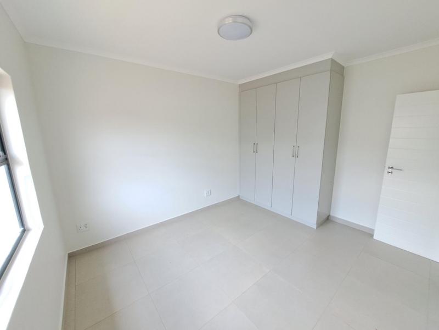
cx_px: 220
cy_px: 165
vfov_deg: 89.9
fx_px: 165
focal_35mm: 13
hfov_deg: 106.2
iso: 50
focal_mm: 1.74
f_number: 2.2
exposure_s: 1/100
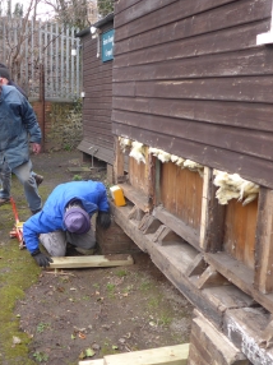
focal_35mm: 39
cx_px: 87
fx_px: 411
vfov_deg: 47.9
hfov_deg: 36.3
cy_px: 182
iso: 160
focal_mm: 6
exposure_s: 1/200
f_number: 2
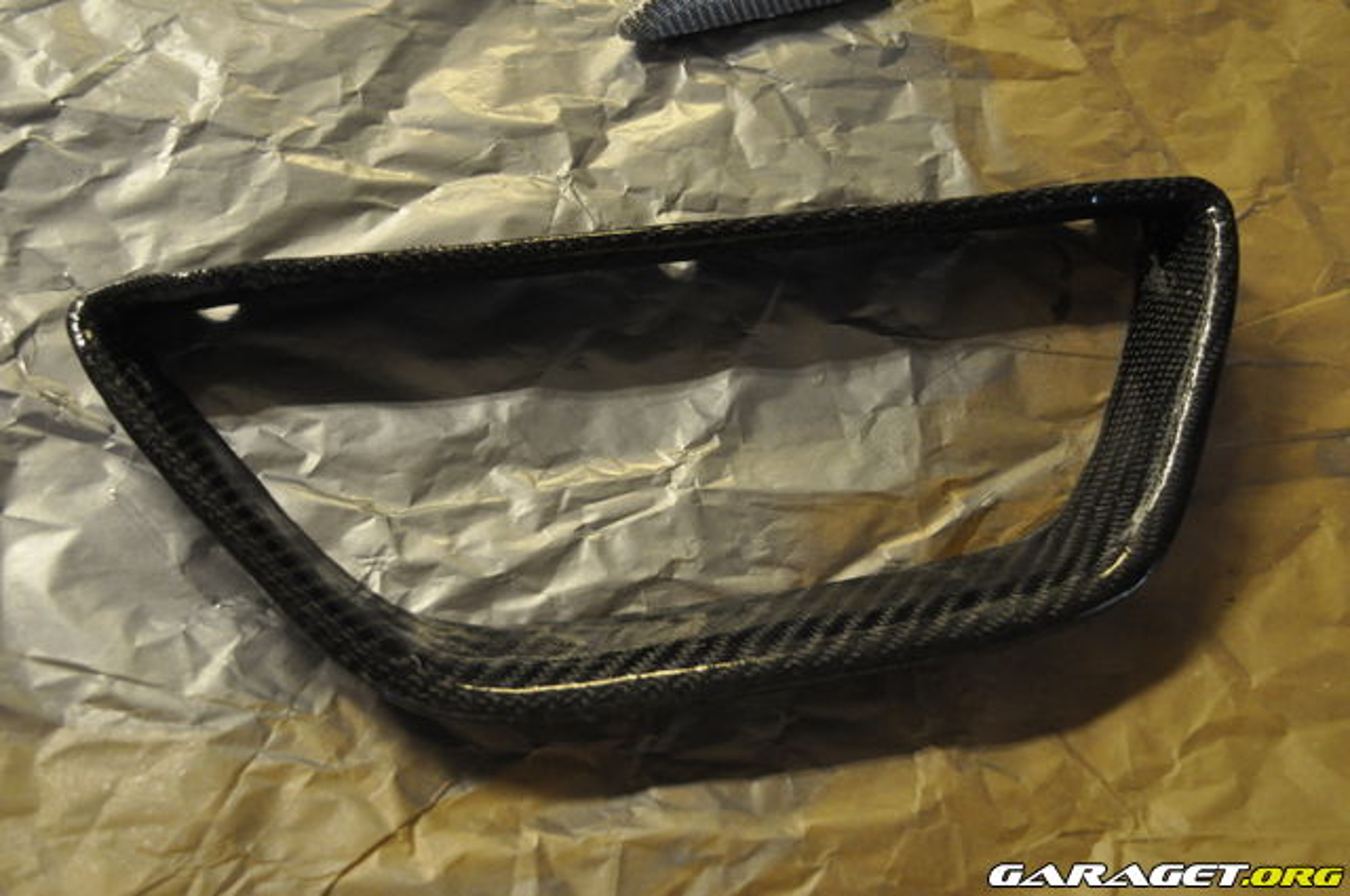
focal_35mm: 42
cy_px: 448
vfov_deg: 31.8
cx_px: 675
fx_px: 1573
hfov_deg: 46.5
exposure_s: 1/25
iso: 1600
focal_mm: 28
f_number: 4.5
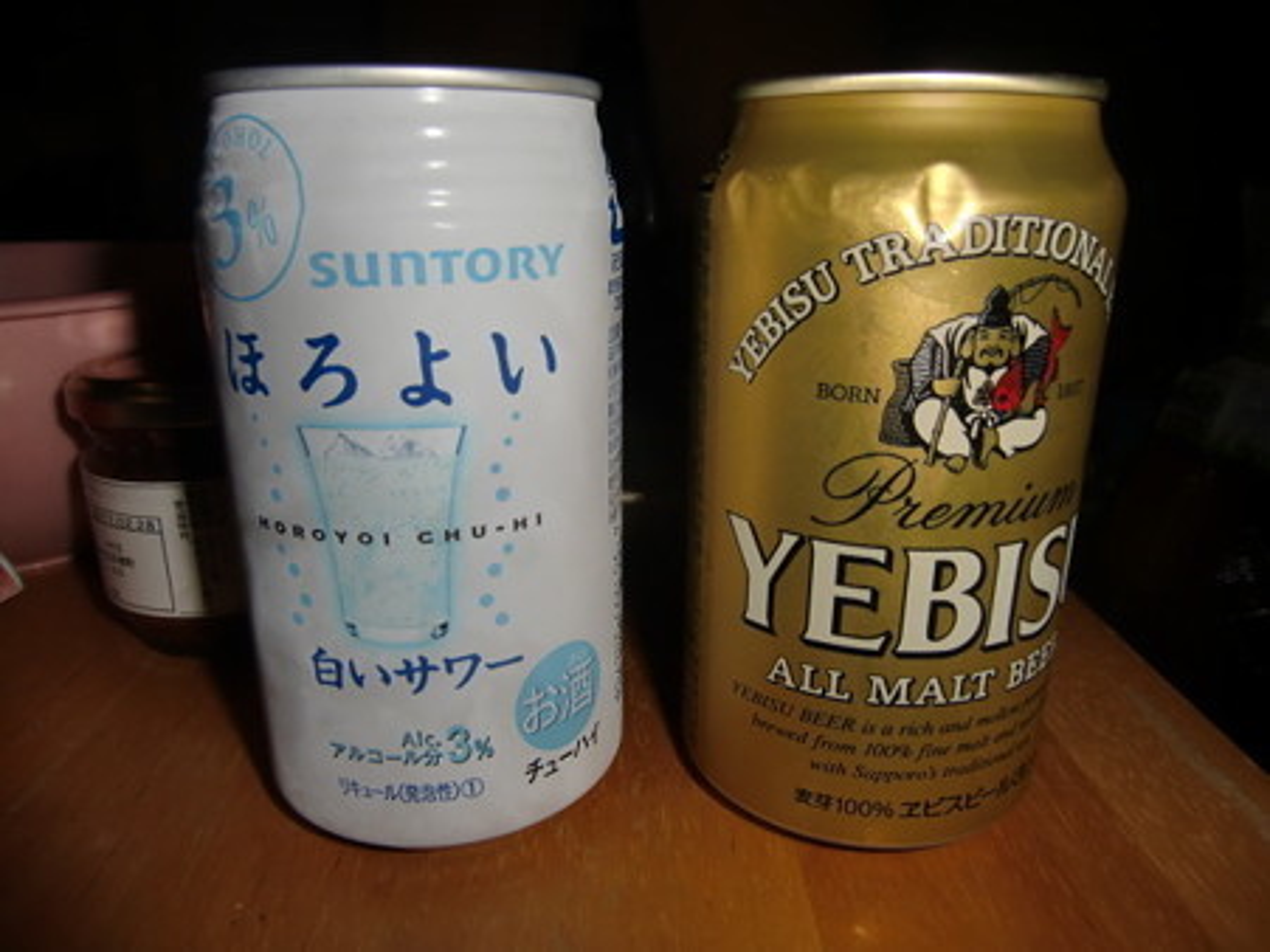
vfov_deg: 56.8
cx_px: 635
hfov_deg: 71.6
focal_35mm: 24
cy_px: 476
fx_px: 880
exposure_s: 1/15
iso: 64
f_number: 7.5
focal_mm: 4.3
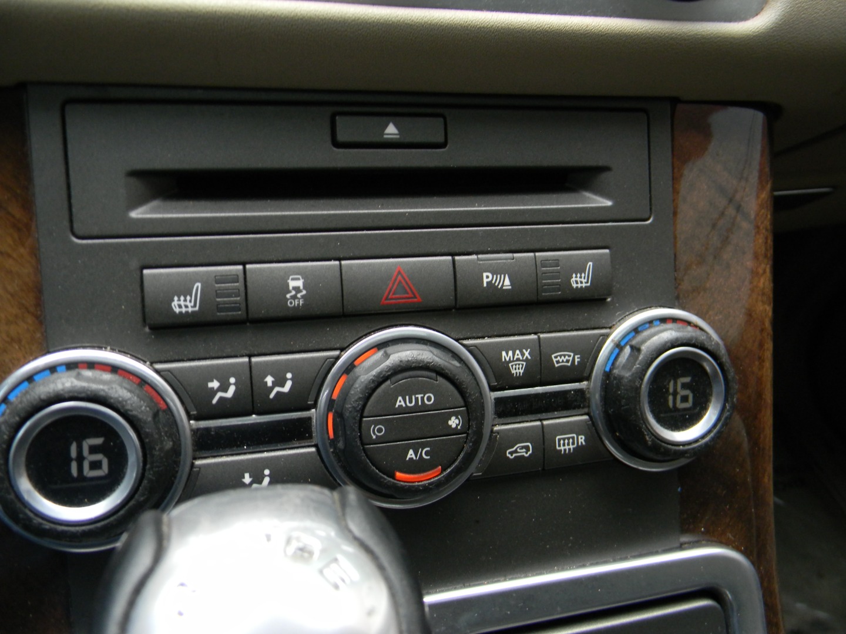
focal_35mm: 28
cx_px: 423
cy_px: 317
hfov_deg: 63.4
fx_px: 684
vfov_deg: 49.7
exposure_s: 1/124
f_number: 3.5
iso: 170
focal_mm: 5
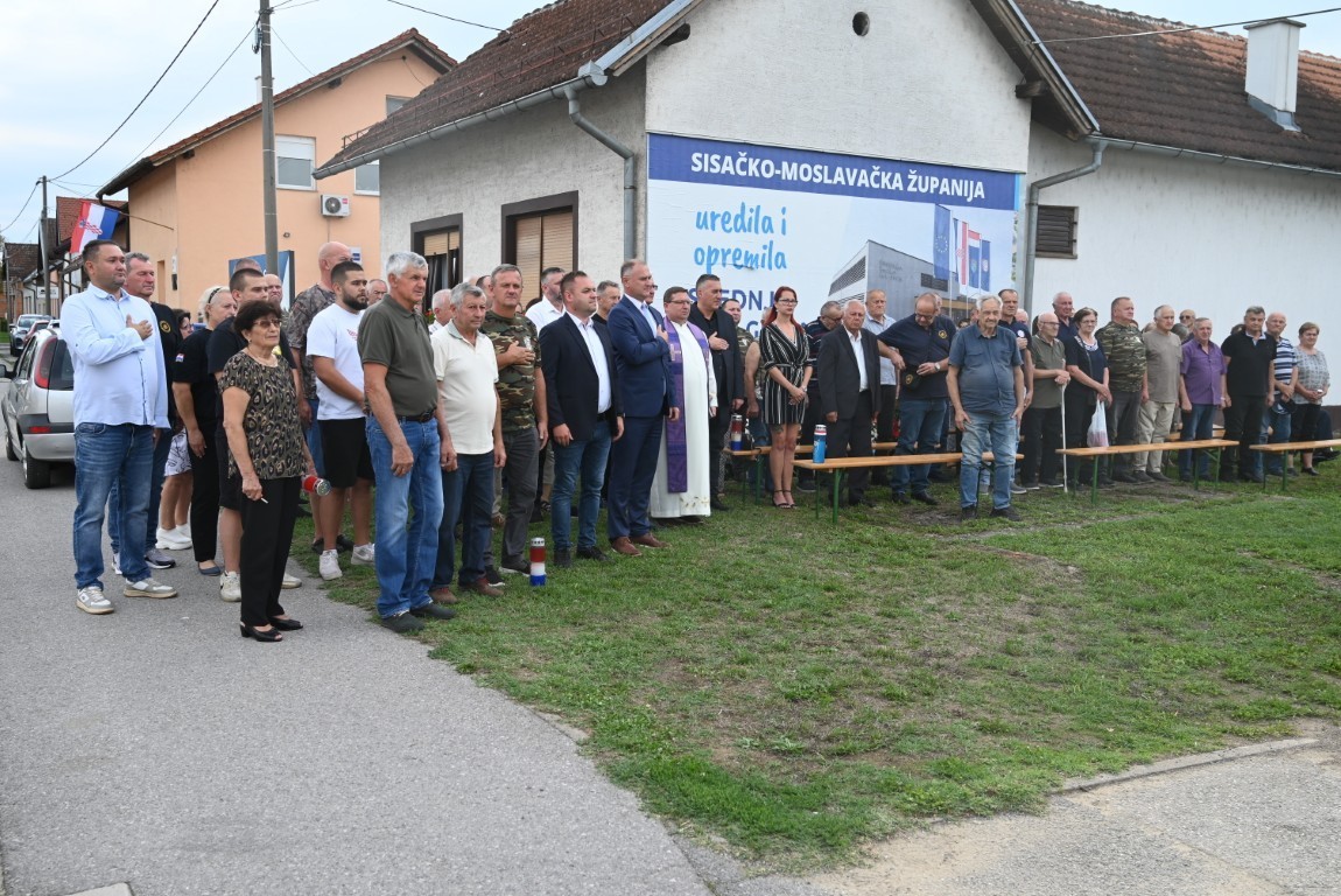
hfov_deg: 57.2
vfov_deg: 40.0
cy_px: 448
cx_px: 670
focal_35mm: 33
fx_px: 1230
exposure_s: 1/250
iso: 180
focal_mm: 33
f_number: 5.6
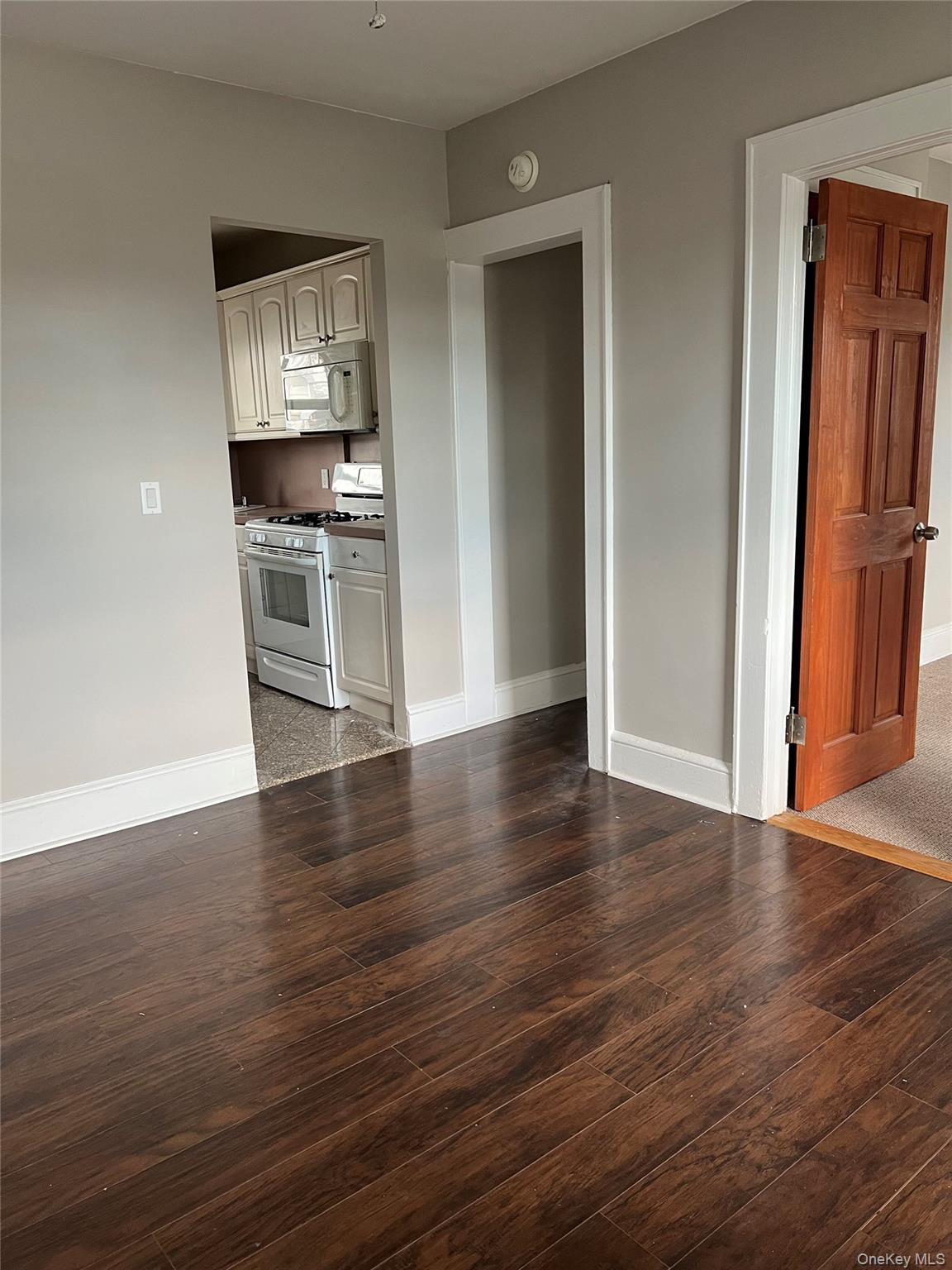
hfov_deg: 53.1
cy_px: 635
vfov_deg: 67.3
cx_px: 476
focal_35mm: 26
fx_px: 953
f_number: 1.5
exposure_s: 1/60
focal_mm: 5.7
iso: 160
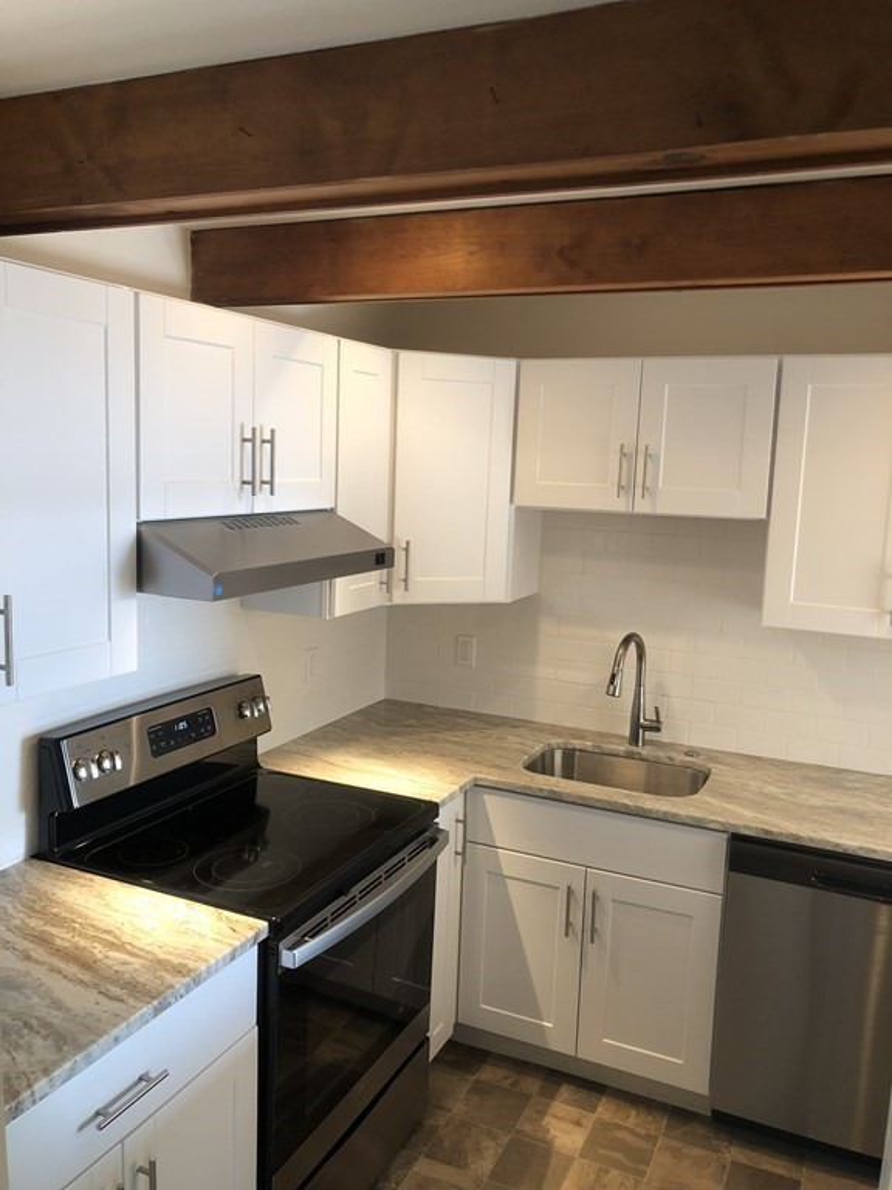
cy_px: 595
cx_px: 446
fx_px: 962
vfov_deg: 63.4
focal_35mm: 28
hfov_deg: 49.7
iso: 32
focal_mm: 3.99
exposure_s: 1/30
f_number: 1.8
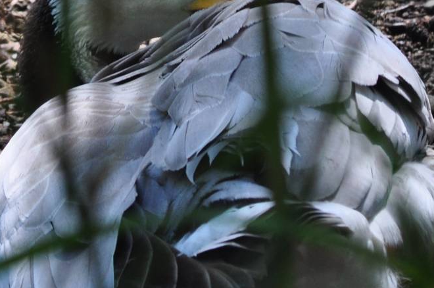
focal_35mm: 800
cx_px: 219
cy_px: 170
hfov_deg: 2.6
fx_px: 9630
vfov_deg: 1.7
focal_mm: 220
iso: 400
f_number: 9
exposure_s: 1/160
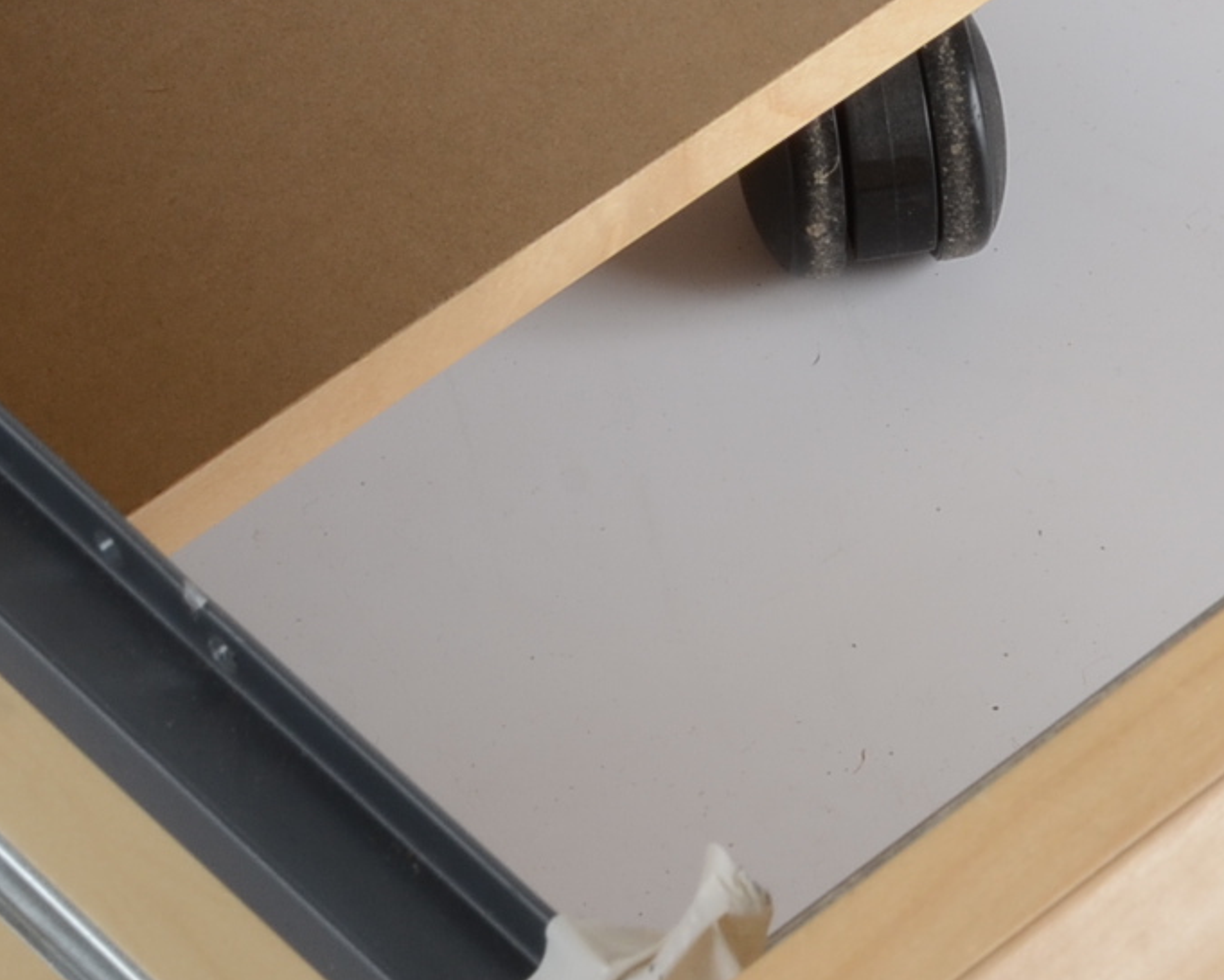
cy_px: -9
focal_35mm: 229
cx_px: 996
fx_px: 8286
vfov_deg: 6.7
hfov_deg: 8.4
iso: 200
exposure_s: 1/125
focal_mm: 45
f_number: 14
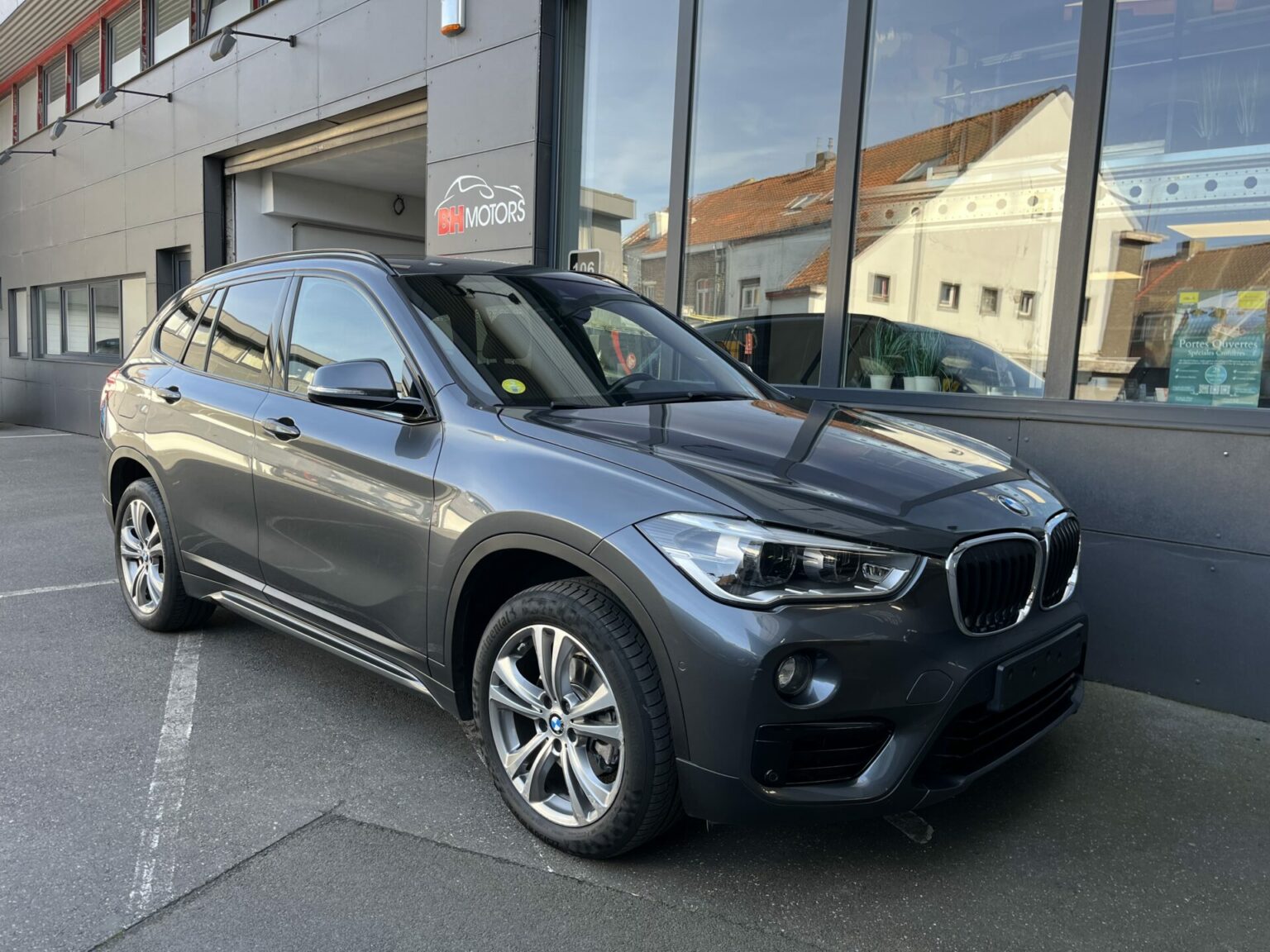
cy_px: 476
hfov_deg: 67.3
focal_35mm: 26
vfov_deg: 53.1
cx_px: 635
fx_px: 954
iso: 40
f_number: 1.6
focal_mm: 5.1
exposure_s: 1/291
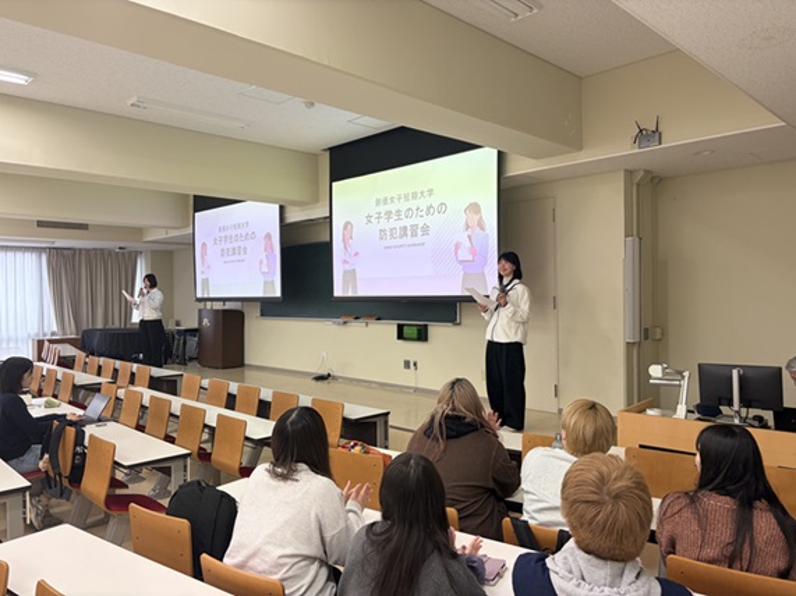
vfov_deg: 53.0
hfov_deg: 67.3
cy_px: 298
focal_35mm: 26
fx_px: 598
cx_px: 398
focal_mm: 5.96
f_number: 1.6
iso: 80
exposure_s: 1/100
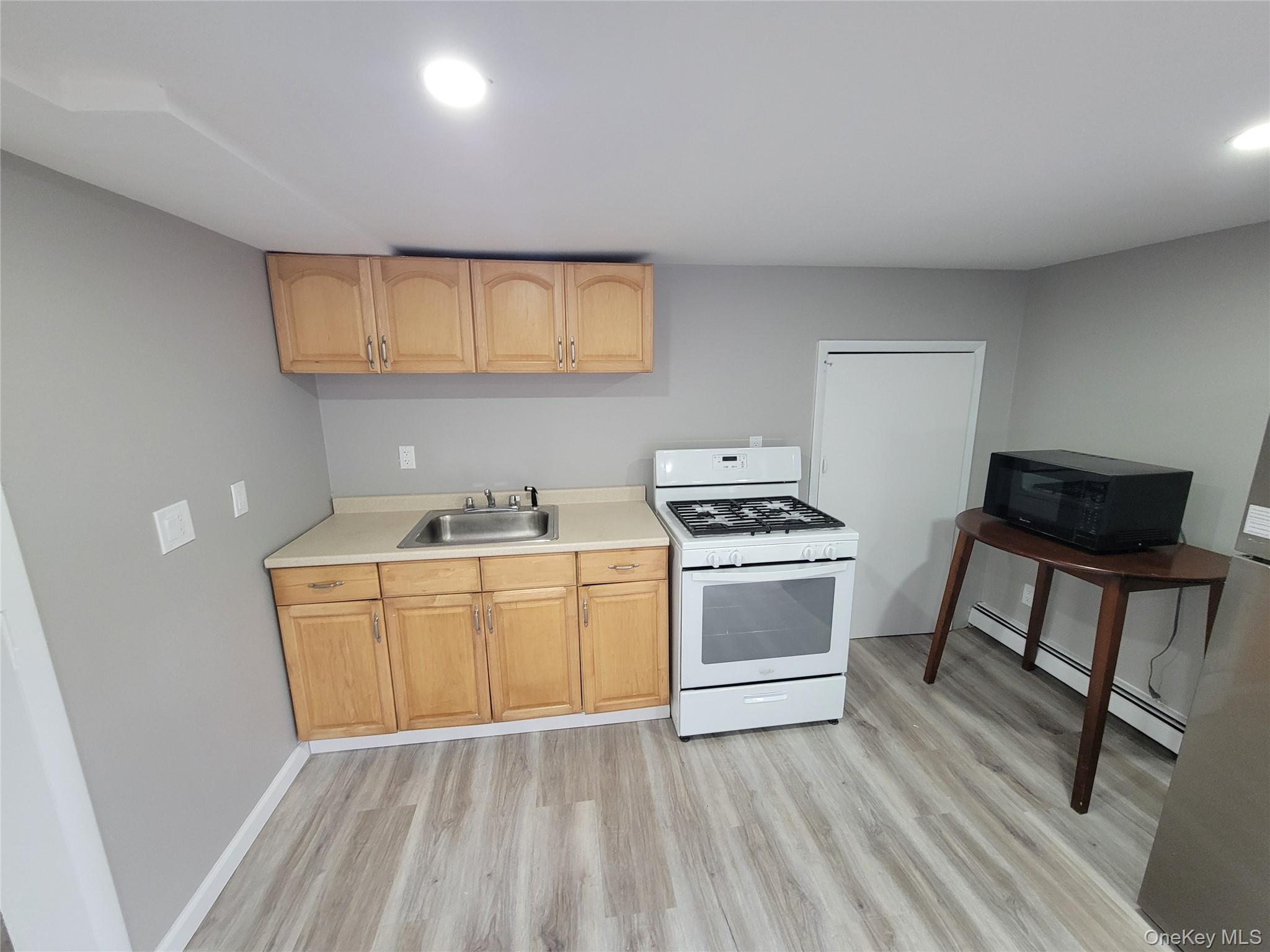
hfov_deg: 106.2
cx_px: 635
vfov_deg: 89.9
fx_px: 477
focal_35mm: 13
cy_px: 476
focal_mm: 2.2
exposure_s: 1/60
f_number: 2.2
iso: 400
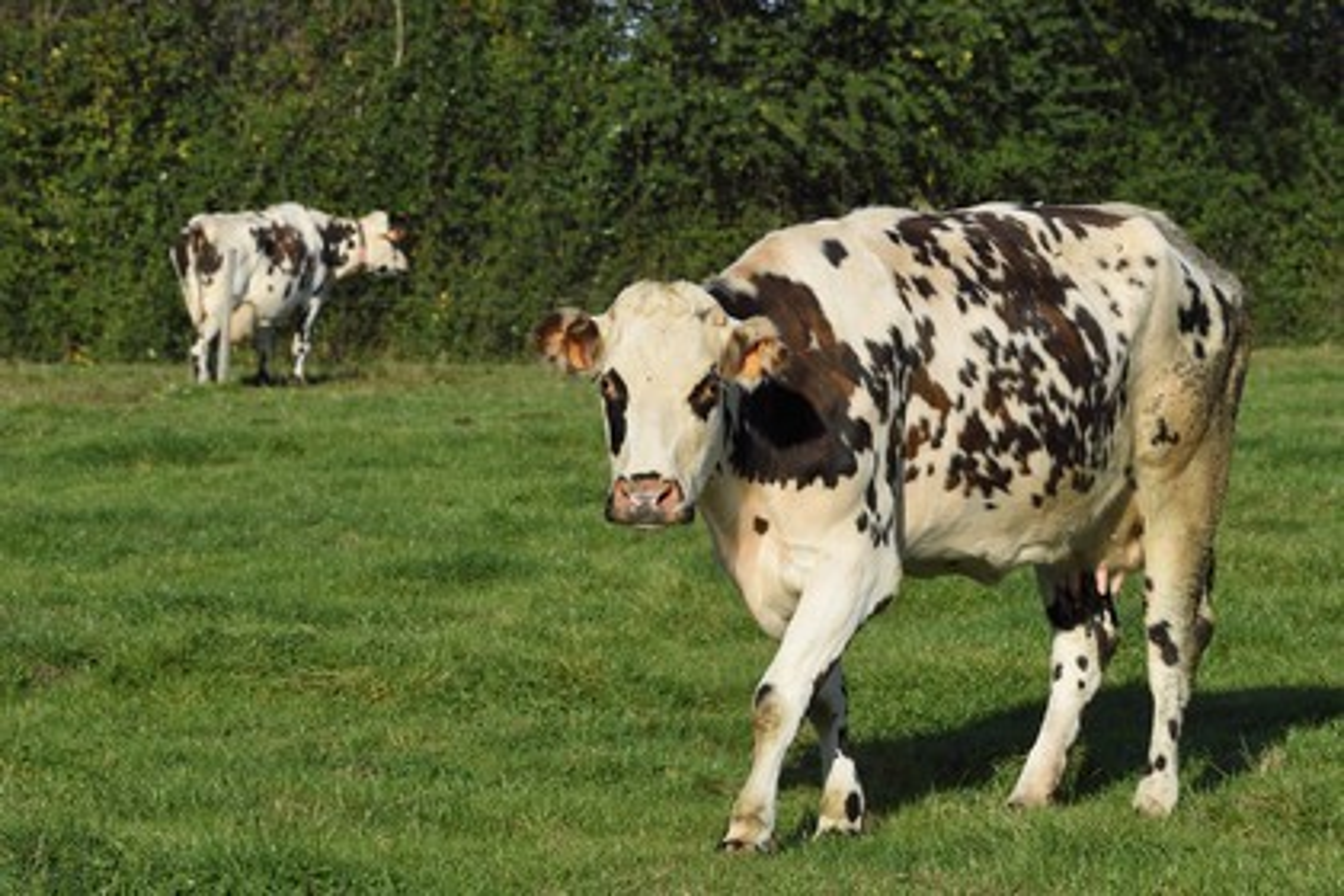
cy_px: 448
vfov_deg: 9.1
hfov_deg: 13.7
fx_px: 5600
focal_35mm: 150
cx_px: 672
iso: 200
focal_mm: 150
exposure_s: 1/320
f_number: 13
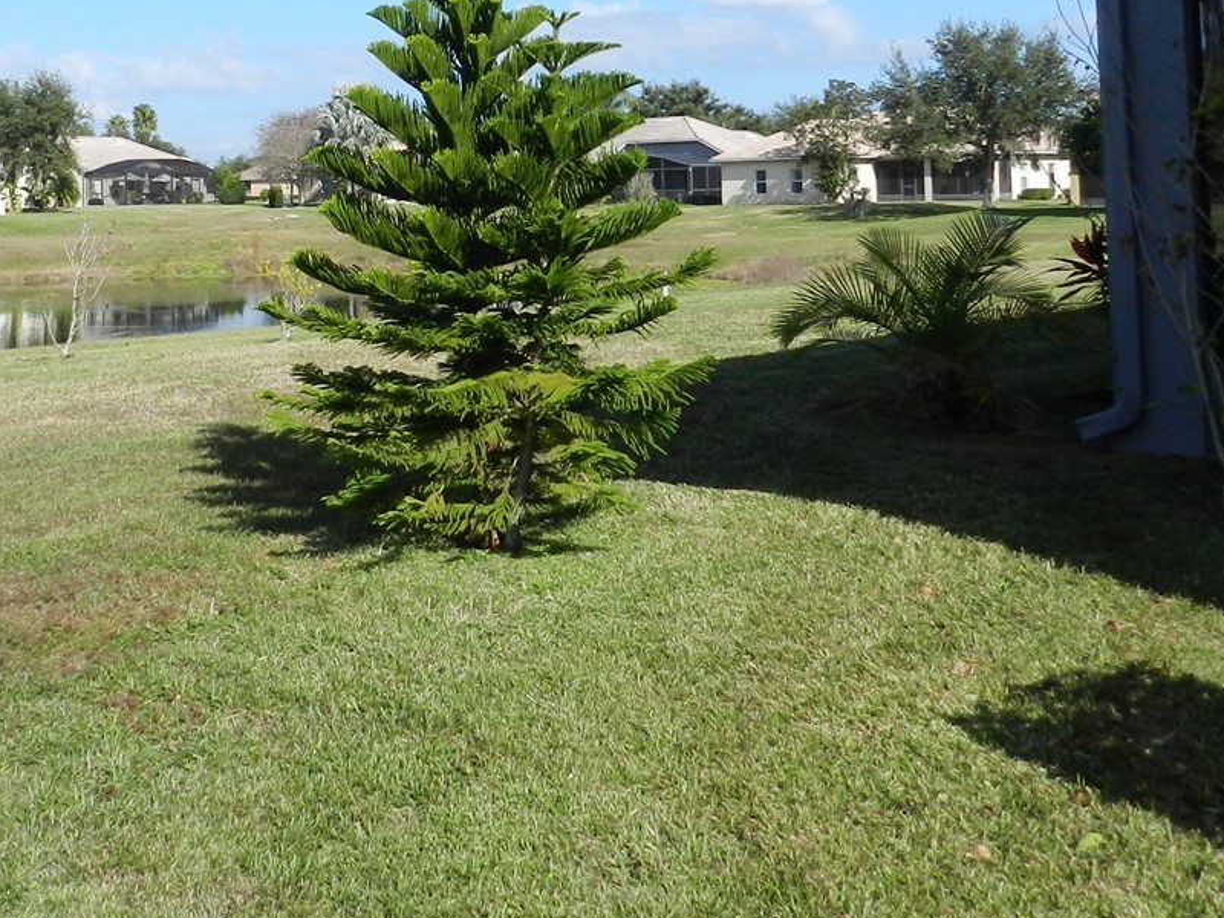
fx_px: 1627
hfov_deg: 40.2
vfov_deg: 30.3
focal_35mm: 46
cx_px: 317
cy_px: 118
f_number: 4
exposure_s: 1/1000
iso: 160
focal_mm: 4
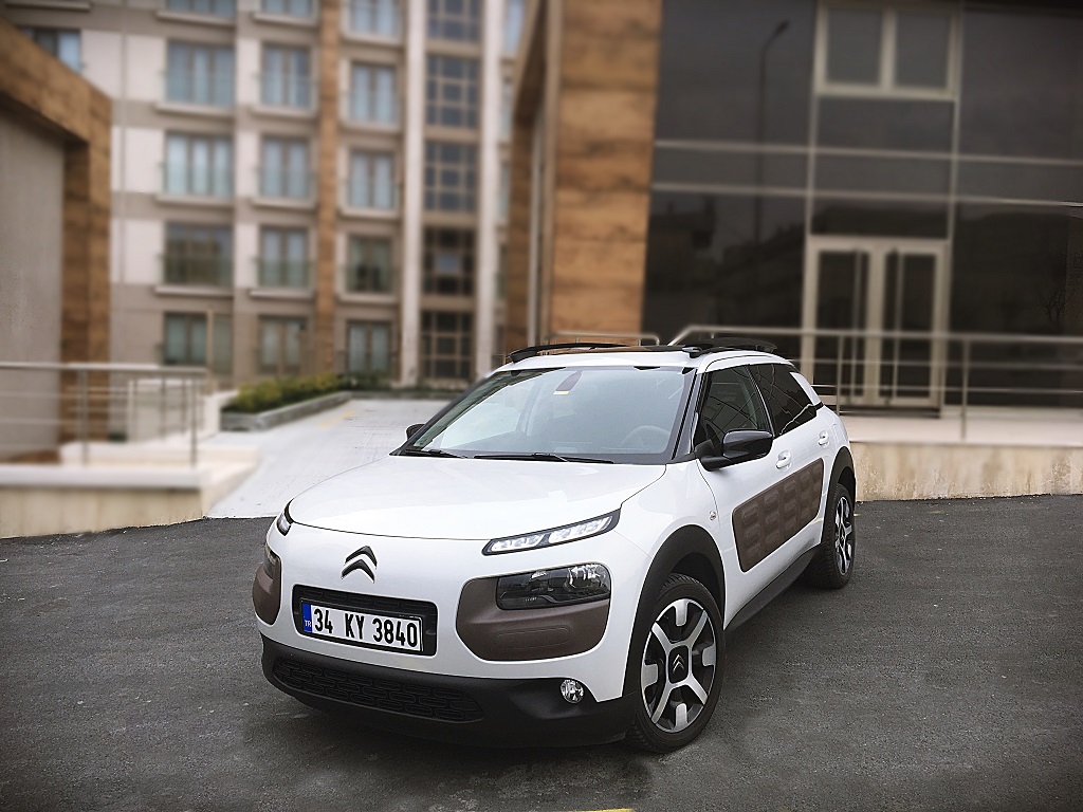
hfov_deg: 61.7
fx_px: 907
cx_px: 542
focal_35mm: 29
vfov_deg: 48.2
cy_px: 406
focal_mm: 4.15
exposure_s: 1/413
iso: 25
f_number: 2.2
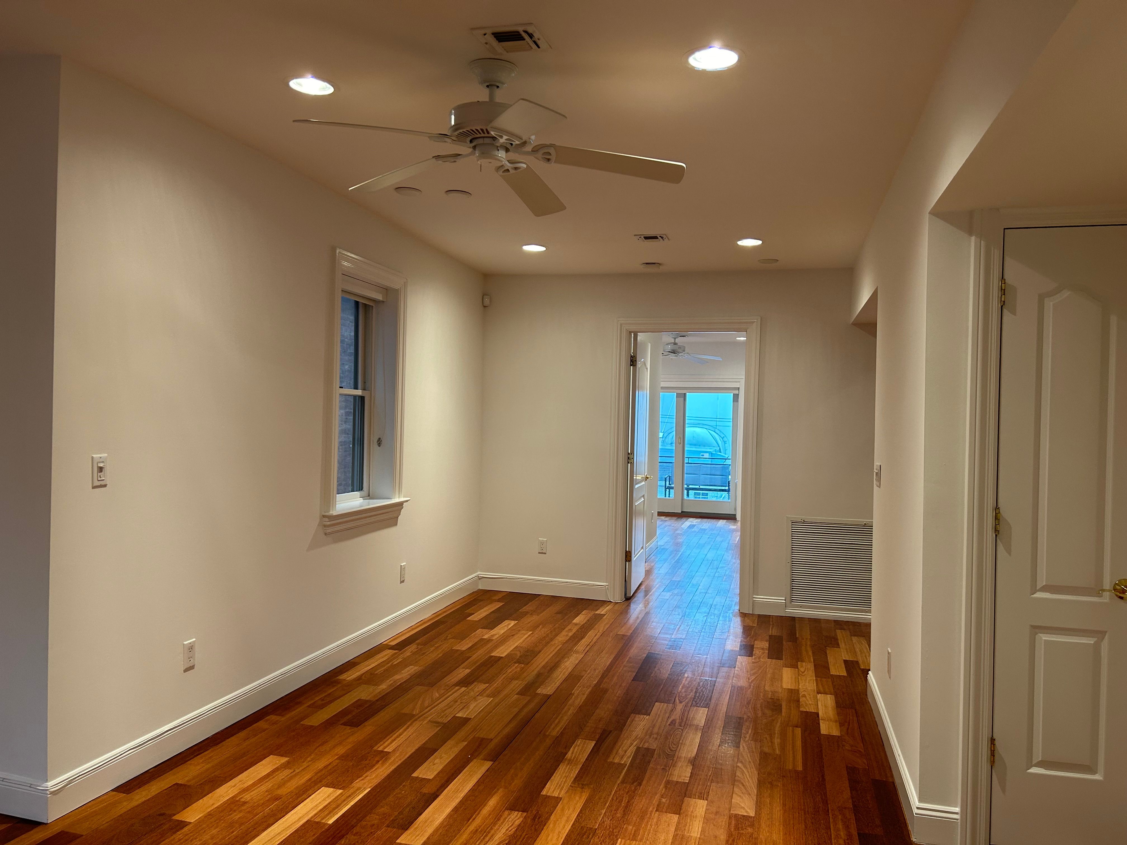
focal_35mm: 26
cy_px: 422
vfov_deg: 53.1
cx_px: 564
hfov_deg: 67.3
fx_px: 846
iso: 80
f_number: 1.5
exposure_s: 1/60
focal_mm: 5.7
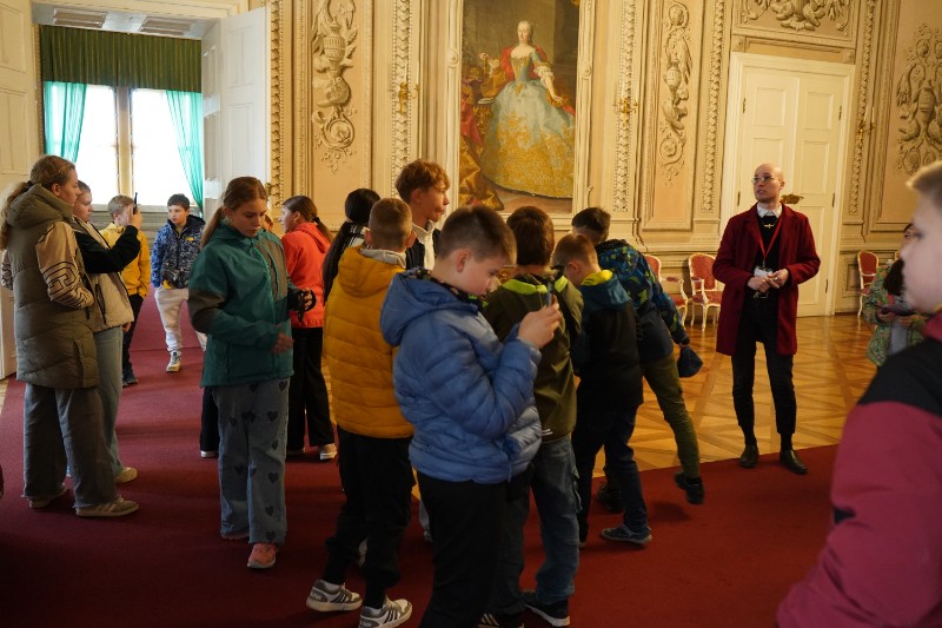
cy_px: 314
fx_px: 837
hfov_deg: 58.7
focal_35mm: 32
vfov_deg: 41.1
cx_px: 471
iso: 5000
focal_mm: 32
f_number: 4
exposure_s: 1/80
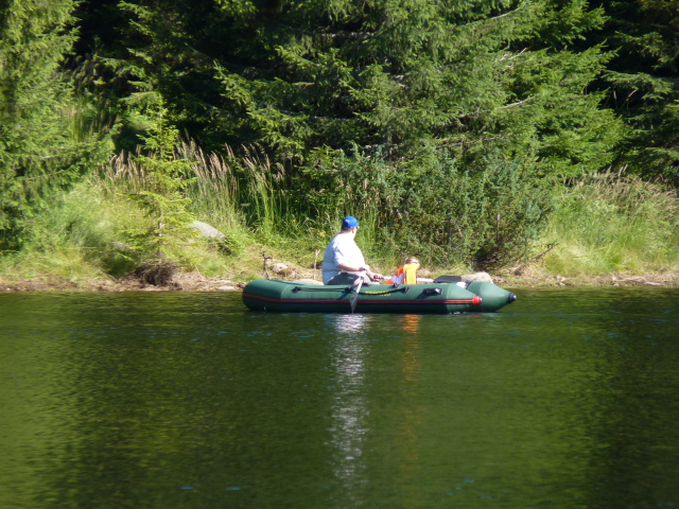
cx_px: 340
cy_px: 254
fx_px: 9533
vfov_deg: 3.1
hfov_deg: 4.1
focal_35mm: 486
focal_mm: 86.3
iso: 160
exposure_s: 1/320
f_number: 4.4
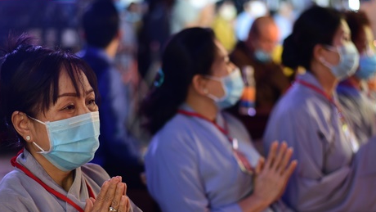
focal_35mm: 74
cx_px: 189
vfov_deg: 16.3
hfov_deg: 28.6
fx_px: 738
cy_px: 146
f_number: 1.8
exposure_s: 1/30
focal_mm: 50
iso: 800
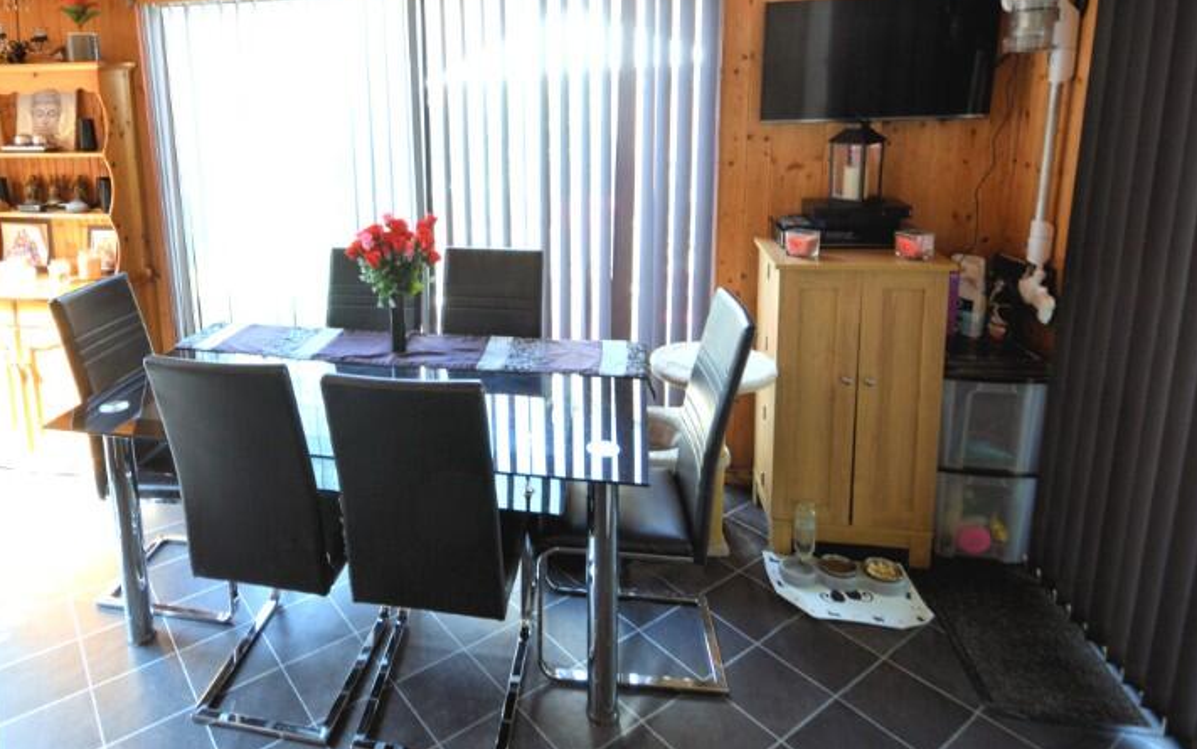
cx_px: 451
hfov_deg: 78.2
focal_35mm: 22
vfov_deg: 53.5
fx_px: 718
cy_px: 224
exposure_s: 1/30
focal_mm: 10
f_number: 8
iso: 400
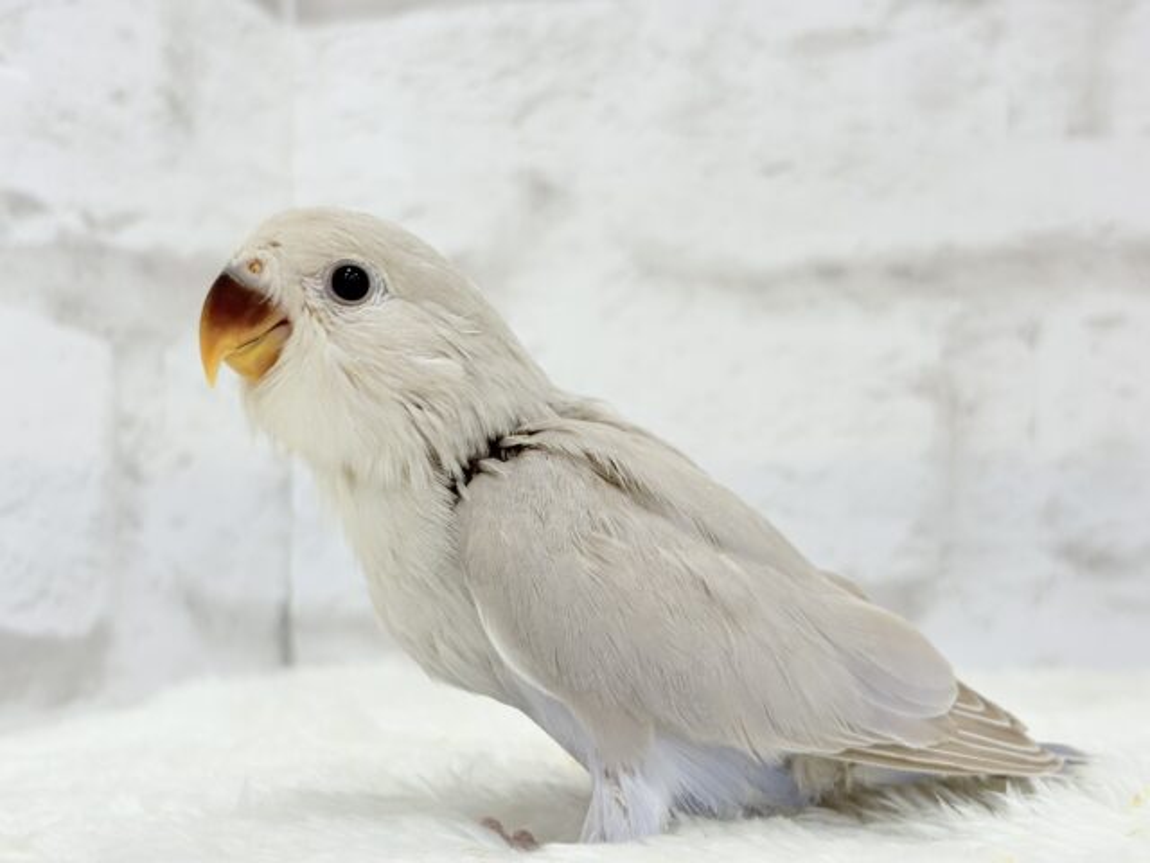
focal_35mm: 52
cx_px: 575
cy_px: 432
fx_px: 1728
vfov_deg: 28.0
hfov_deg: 36.8
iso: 40
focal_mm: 5.96
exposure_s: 1/50
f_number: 1.6
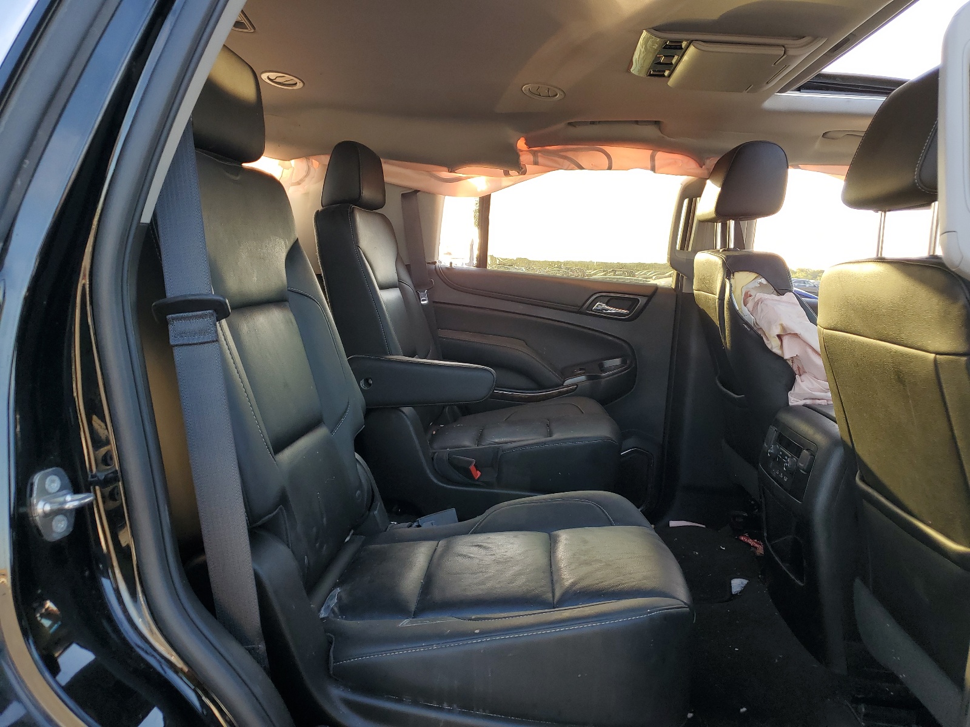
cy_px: 364
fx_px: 729
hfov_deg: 67.3
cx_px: 485
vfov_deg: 53.1
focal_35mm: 26
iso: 50
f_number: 1.5
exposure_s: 1/213
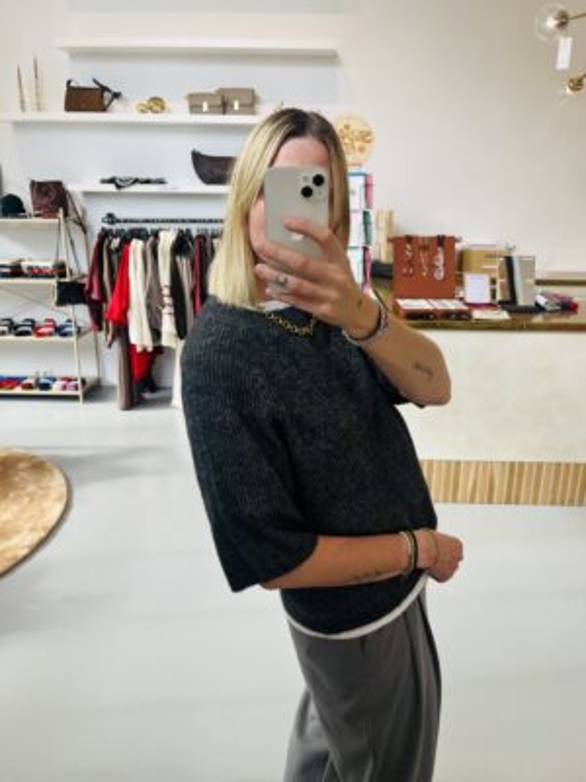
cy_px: 391
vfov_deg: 67.3
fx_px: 587
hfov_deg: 53.1
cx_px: 293
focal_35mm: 26
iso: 80
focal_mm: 5.1
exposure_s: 1/100
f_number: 1.6
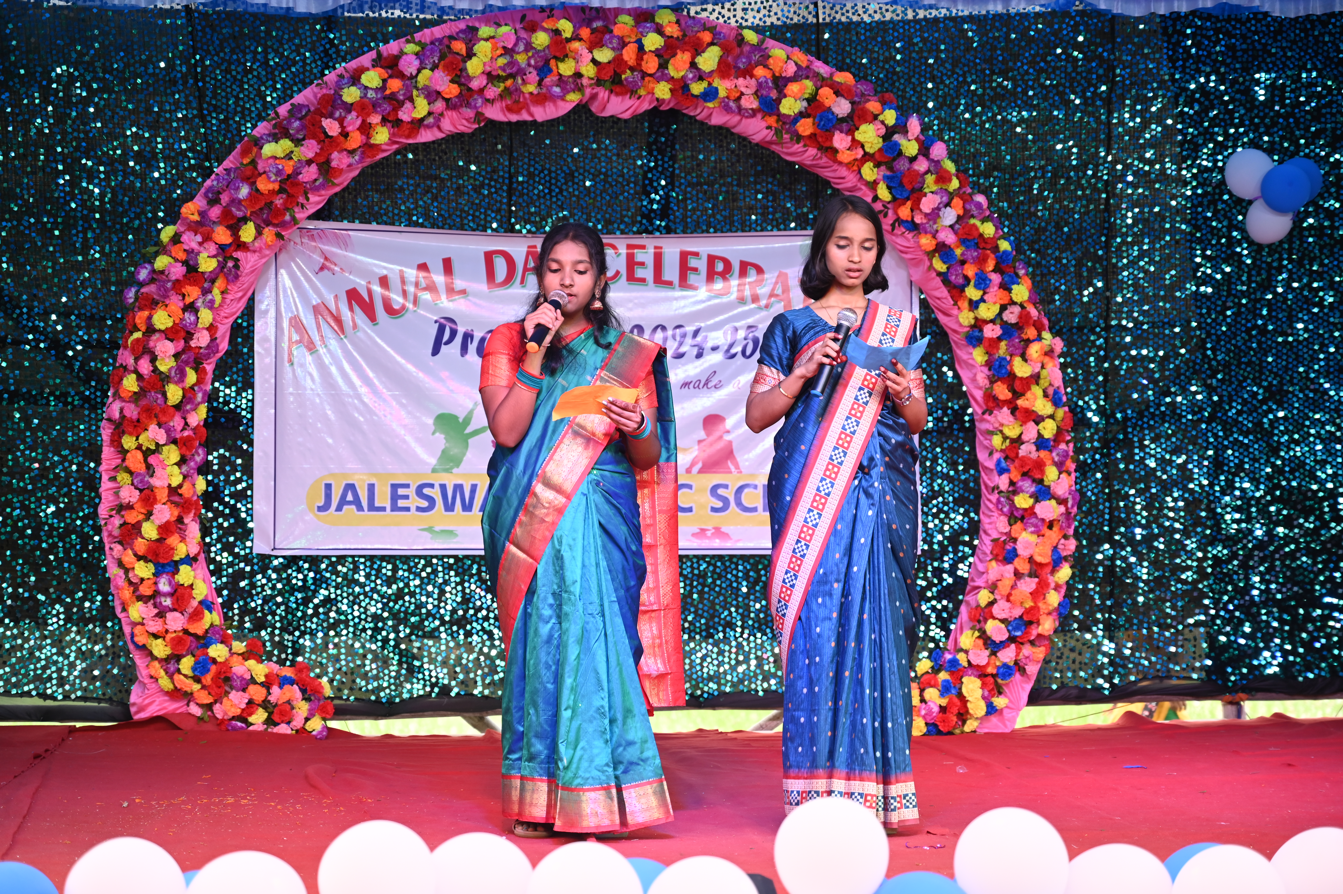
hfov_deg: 28.9
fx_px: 2610
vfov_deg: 19.4
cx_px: 672
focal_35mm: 70
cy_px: 447
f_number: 4
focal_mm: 70
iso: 500
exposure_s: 1/125
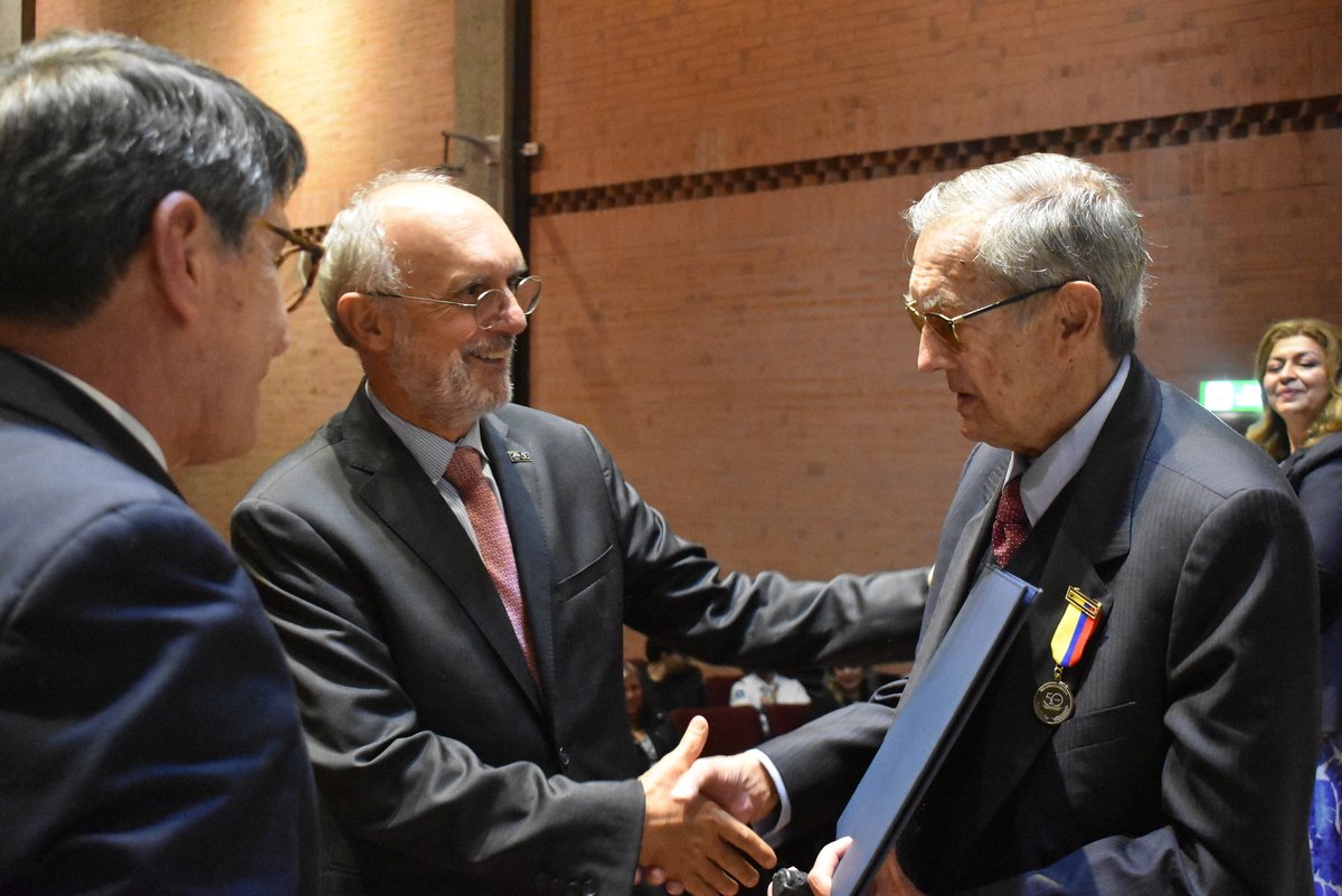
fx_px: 1622
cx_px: 671
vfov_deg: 30.9
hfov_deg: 44.9
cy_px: 448
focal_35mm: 44
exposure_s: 1/60
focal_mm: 29
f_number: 4.2
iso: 10000
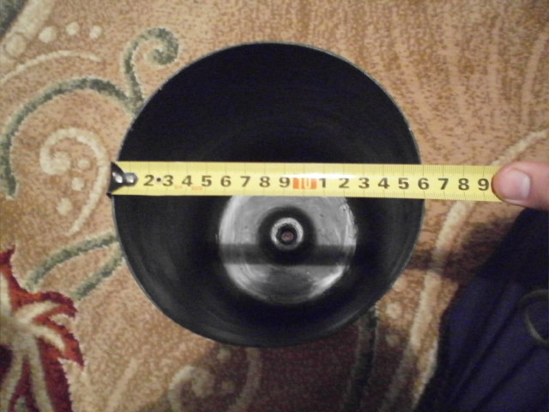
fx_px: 571
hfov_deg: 51.4
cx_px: 274
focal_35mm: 36
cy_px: 206
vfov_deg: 39.7
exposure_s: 1/15
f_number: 3.1
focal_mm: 6.3
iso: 1600
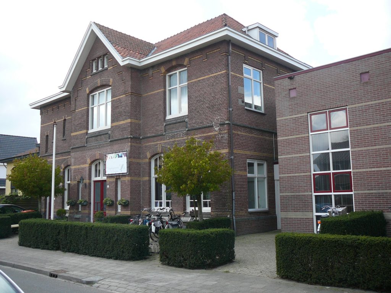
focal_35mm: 35
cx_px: 196
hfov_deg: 52.6
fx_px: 395
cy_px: 146
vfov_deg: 40.7
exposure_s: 1/320
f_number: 2.8
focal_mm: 5.2
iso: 80
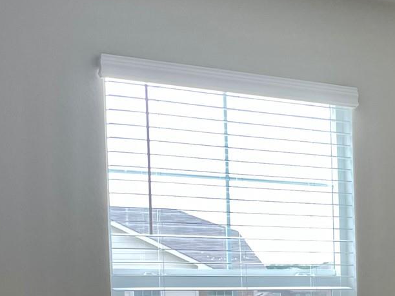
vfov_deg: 16.4
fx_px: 993
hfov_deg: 19.6
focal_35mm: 87
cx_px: 589
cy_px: 344
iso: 32
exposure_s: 1/120
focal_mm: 4.2
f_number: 1.6
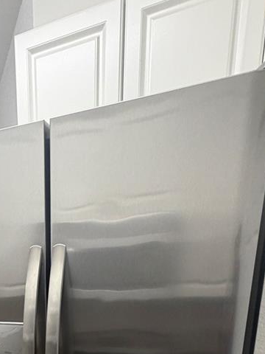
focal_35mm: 35
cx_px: 65
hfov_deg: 39.5
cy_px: 401
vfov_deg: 40.8
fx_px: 357
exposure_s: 1/60
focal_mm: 2.22
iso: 250
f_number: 2.2
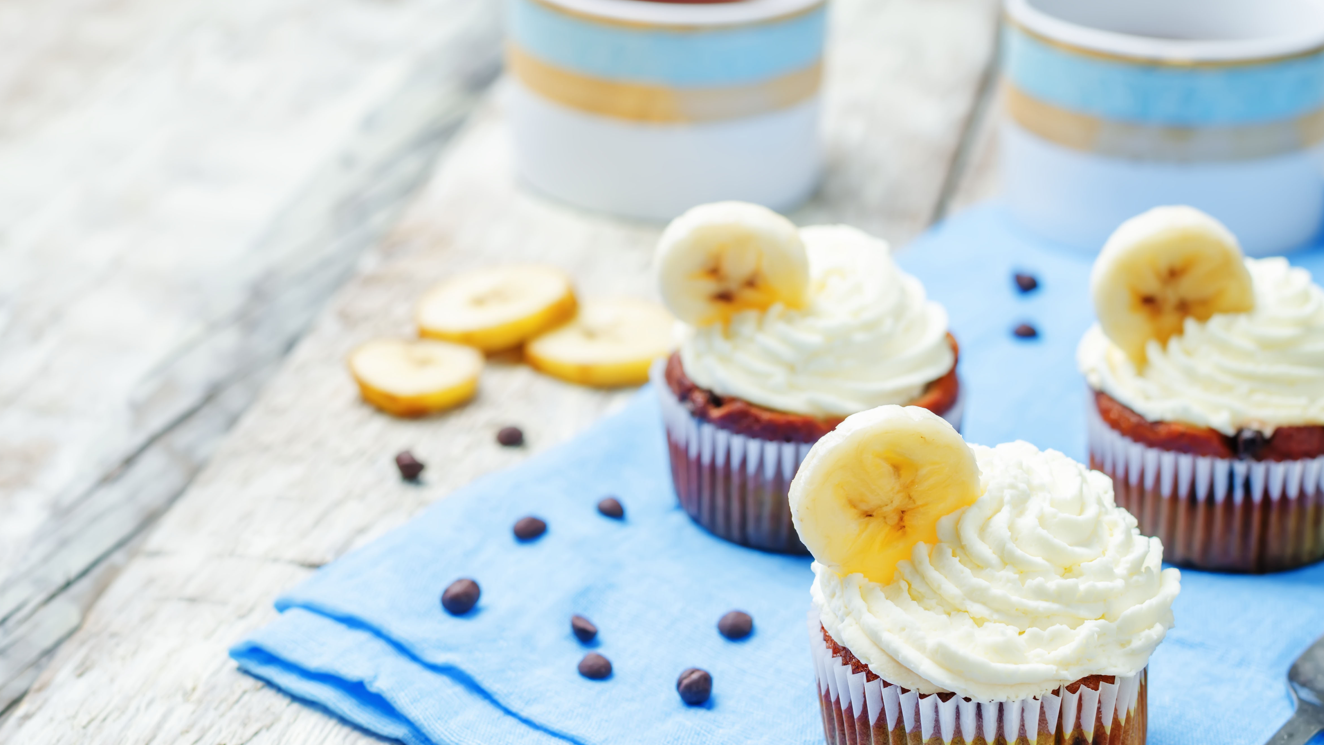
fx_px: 2879
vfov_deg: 14.7
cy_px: 425
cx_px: 637
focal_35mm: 82
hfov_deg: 25.9
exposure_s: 1/125
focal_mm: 50
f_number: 5
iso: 100
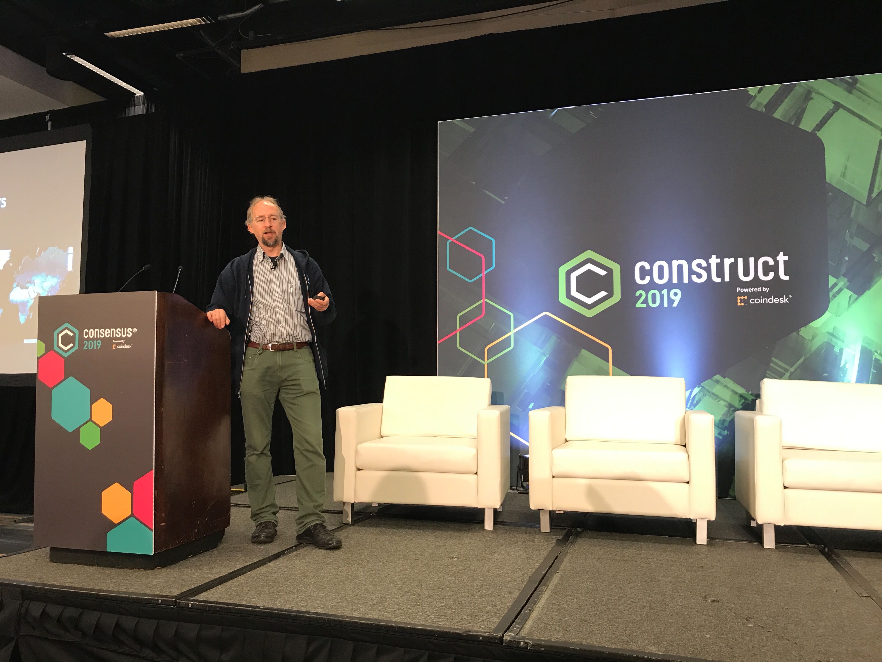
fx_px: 713
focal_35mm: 28
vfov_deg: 49.7
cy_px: 331
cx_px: 441
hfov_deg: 63.4
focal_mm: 3.99
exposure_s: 1/15
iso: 40
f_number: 1.8
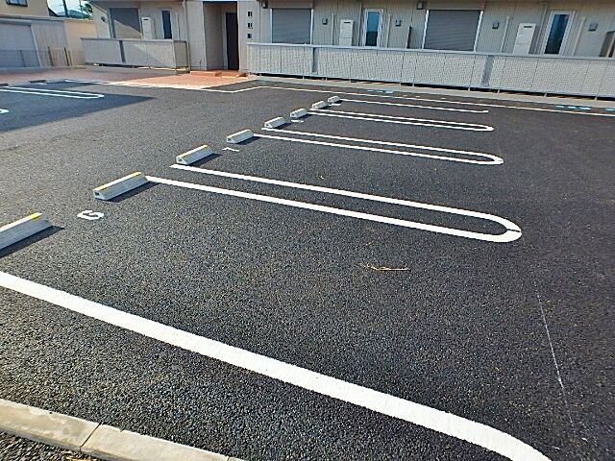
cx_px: 308
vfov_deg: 63.4
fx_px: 373
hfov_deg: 79.0
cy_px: 230
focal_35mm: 21
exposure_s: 1/800
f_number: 3.5
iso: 125
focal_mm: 3.7
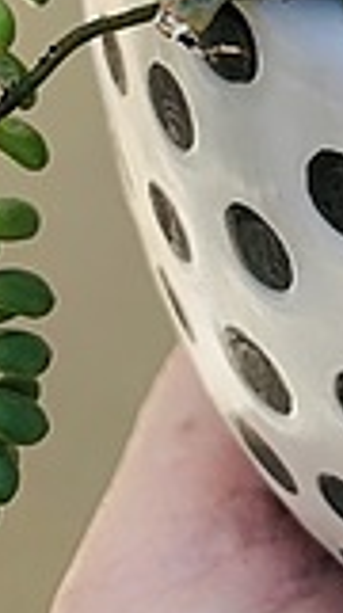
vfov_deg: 16.1
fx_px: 1933
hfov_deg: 9.3
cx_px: 751
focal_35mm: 119
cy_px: -375
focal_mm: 4.25
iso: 25
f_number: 1.8
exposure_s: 1/1065
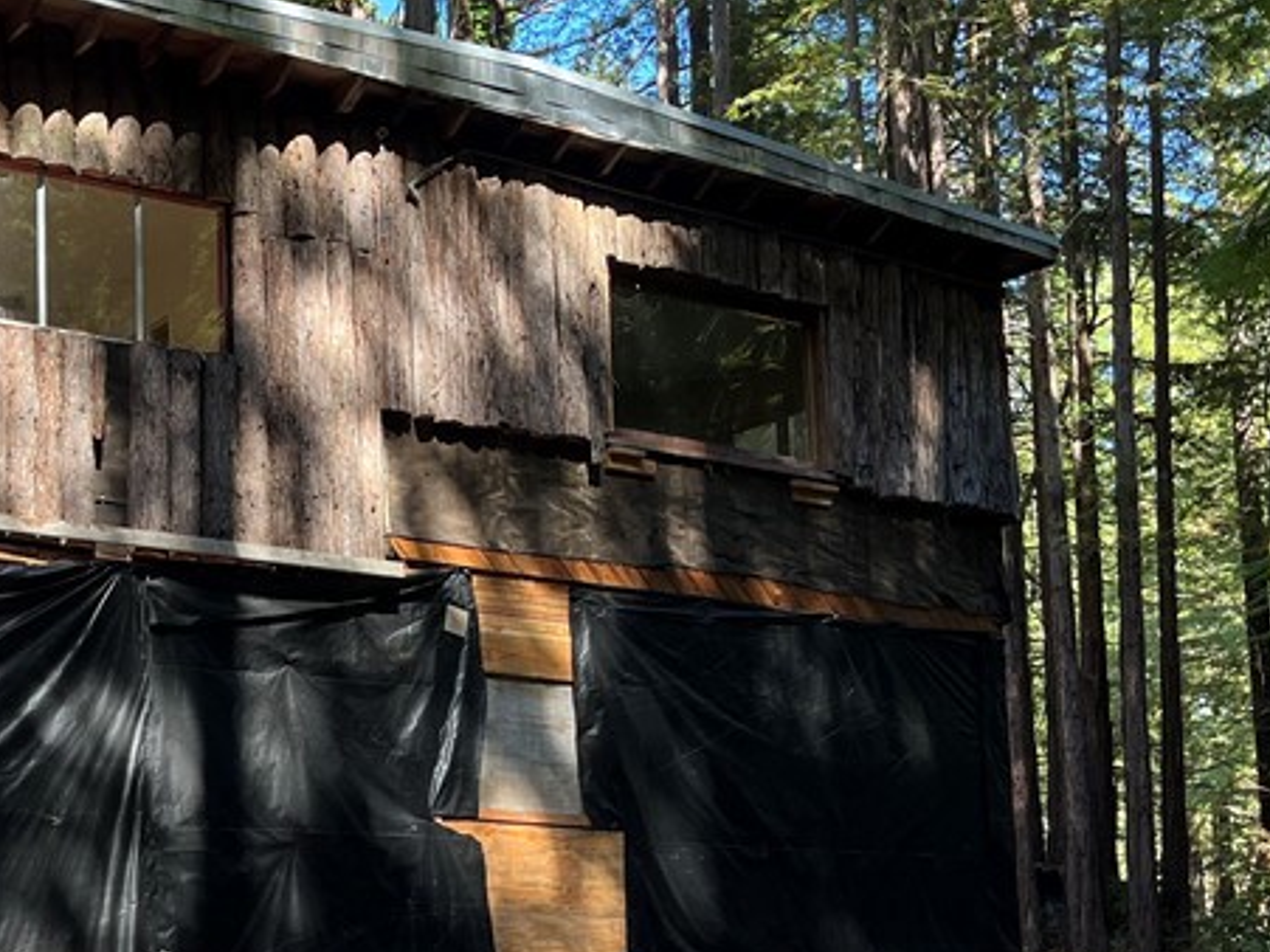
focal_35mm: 59
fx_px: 2164
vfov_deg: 24.3
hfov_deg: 30.9
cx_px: 73
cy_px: 808
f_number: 1.6
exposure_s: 1/175
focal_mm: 5.1
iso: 40
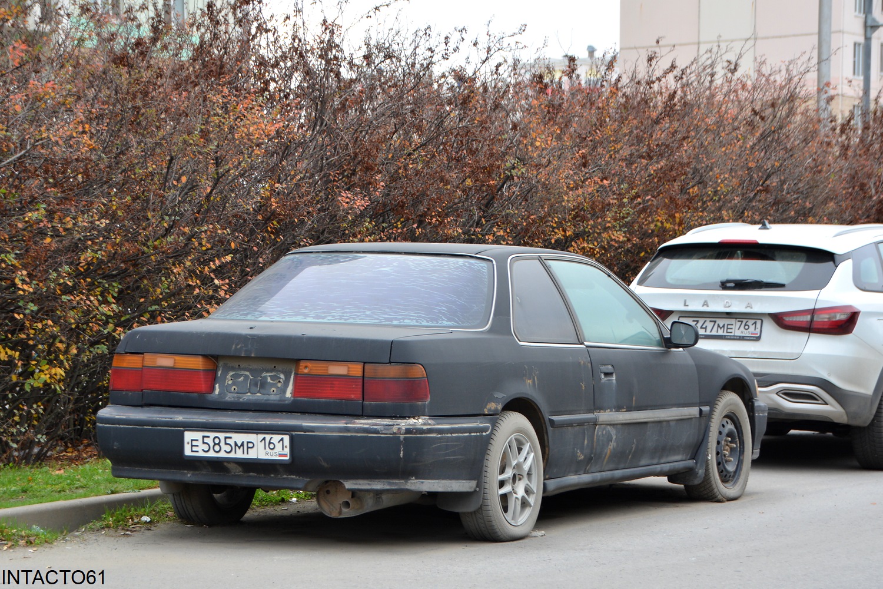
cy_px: 294
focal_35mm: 93
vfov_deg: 14.7
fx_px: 2281
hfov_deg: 21.9
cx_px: 442
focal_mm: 62
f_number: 5.6
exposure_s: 1/125
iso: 220
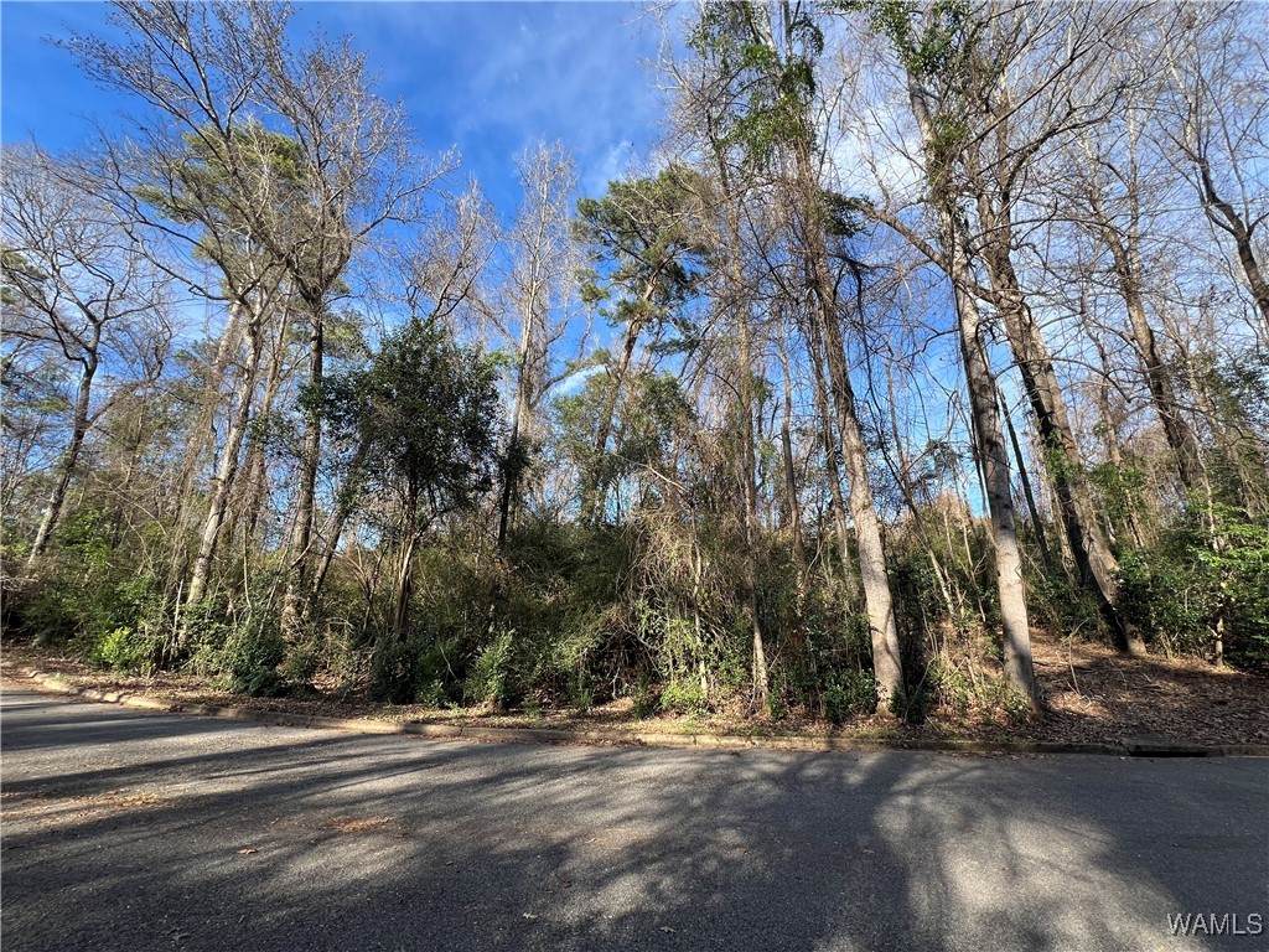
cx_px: 634
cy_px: 476
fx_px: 477
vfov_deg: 89.9
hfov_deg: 106.2
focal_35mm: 13
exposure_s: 1/356
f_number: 1.8
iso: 32
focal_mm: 1.57
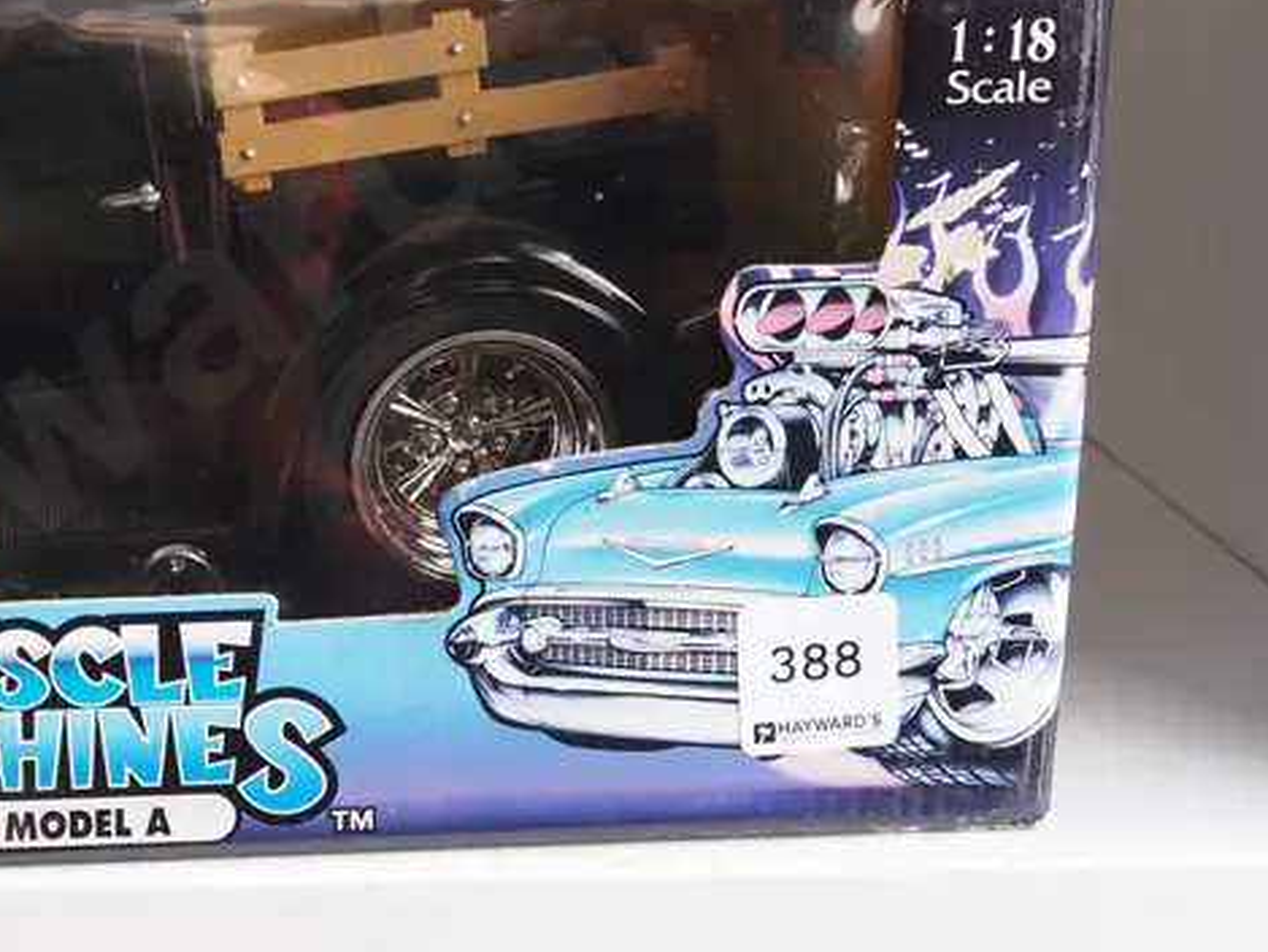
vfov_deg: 17.8
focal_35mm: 83
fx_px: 3041
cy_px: 398
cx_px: 105
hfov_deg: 22.9
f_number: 5.6
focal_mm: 19
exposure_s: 1/100
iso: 800
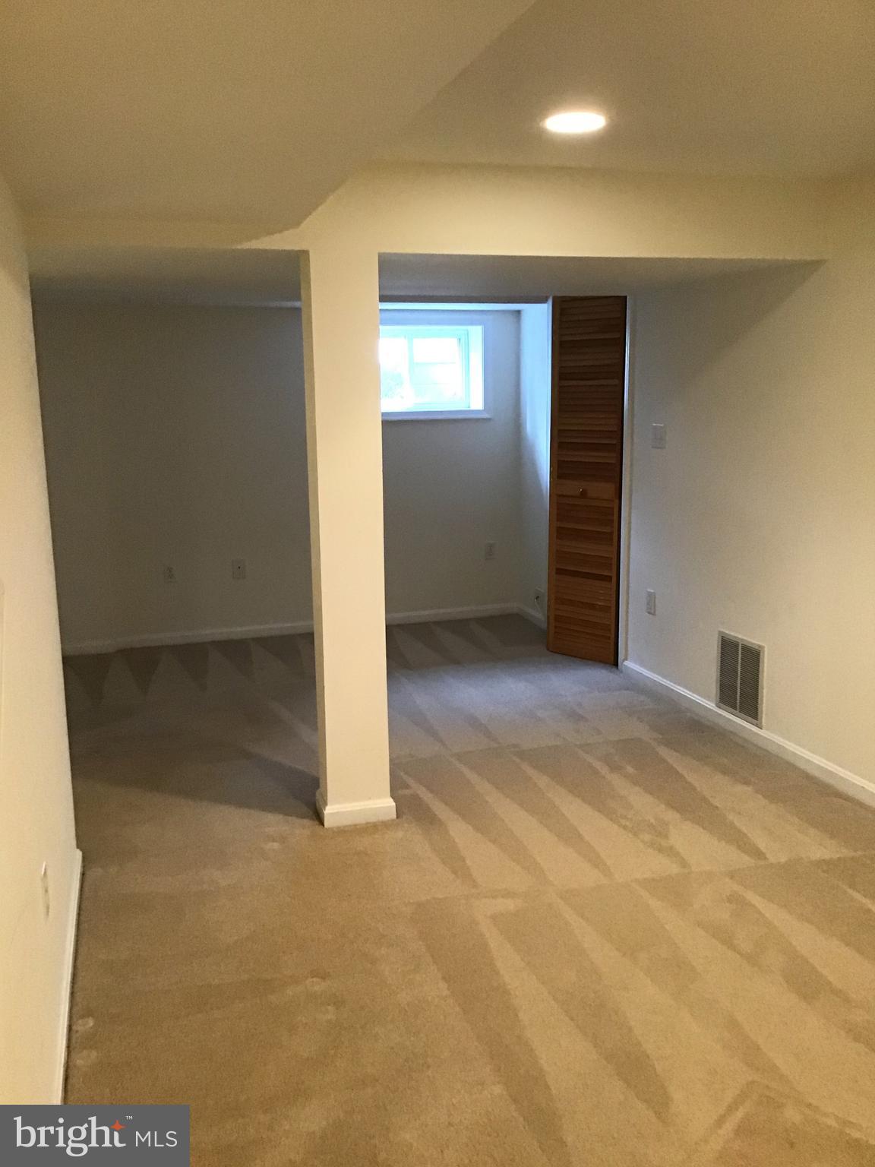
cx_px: 438
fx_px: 1045
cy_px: 584
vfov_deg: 58.4
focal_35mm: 31
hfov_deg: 45.4
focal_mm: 3.3
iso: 160
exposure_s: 1/30
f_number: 2.4
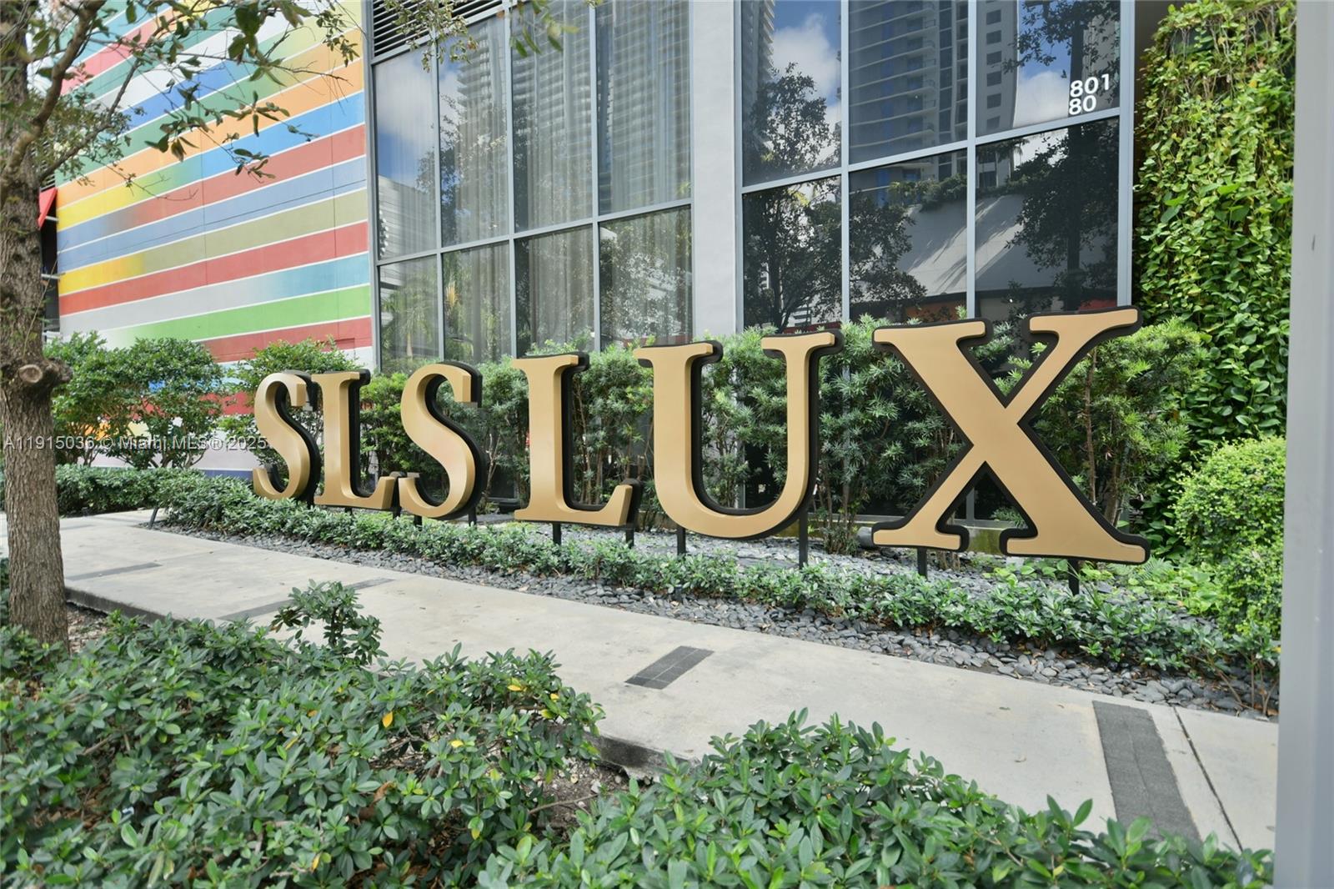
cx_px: 667
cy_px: 444
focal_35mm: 18
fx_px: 667
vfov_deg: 67.4
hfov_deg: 90.0
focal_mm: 12
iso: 100
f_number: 4.5
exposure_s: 1/40
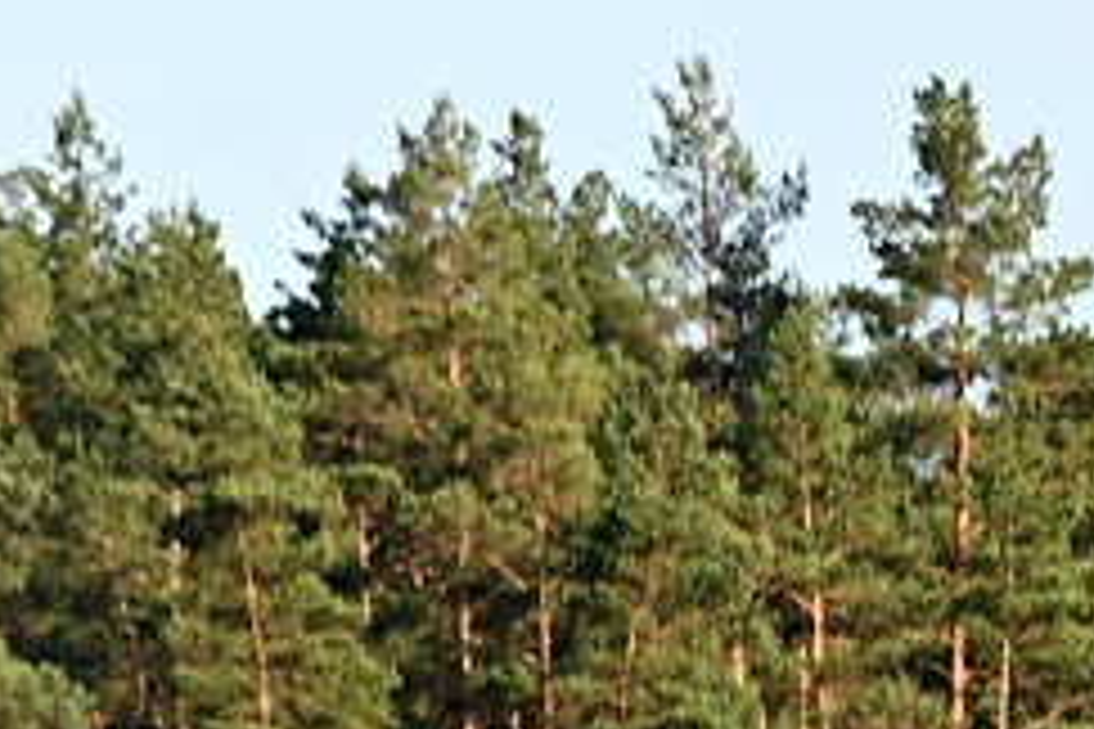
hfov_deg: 2.0
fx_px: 32027
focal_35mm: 1054
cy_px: 1094
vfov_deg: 1.3
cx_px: -401
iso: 320
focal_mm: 270
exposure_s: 1/500
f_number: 5.6
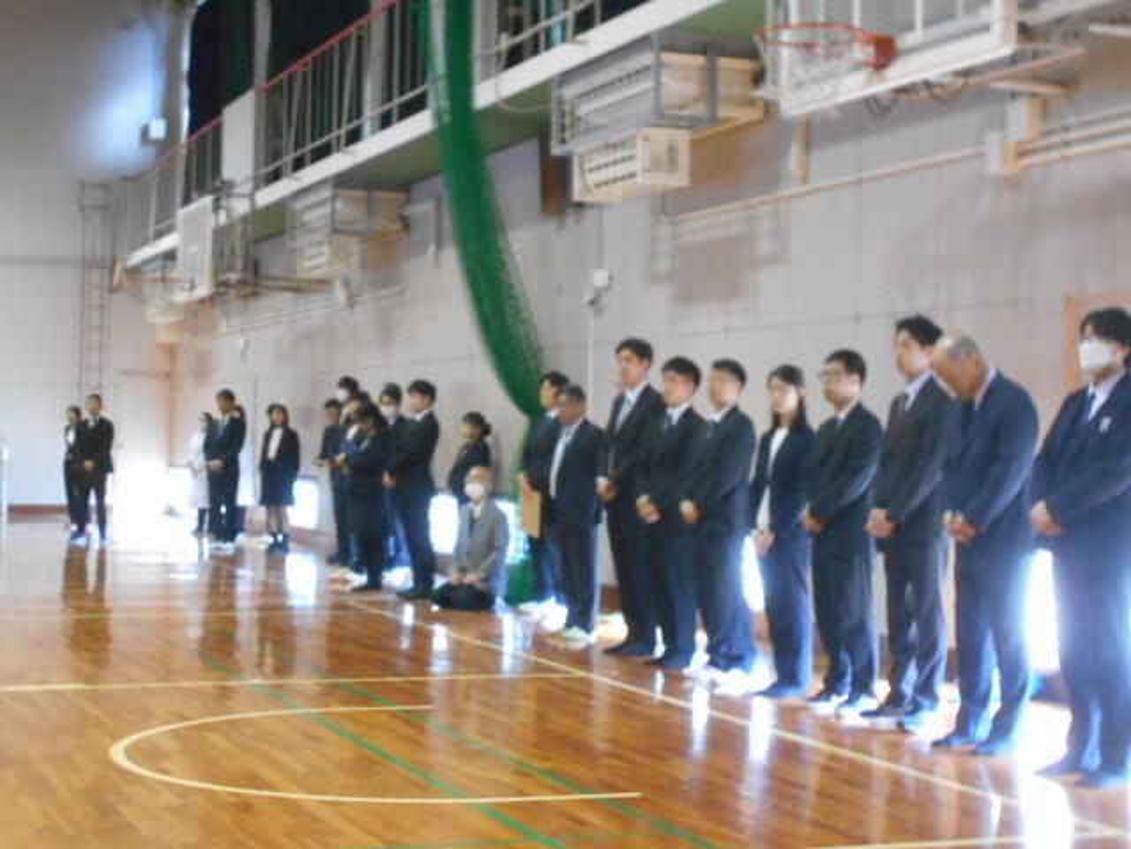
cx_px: 566
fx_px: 2156
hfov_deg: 29.4
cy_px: 424
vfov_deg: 22.3
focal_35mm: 66
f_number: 5.3
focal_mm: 11.6
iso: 800
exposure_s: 1/15
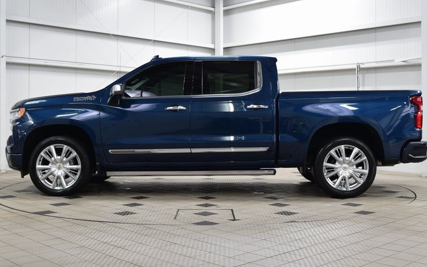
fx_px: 535
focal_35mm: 46
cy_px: 126
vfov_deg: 28.0
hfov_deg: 43.5
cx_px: 219
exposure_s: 1/15
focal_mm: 28
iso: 500
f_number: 6.3
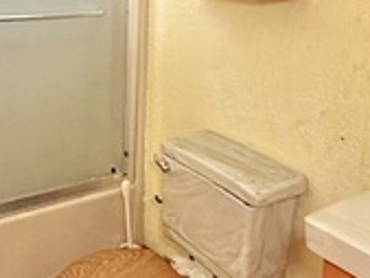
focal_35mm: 53
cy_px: 18
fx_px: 567
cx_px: 182
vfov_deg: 26.5
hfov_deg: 36.1
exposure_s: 1/60
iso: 1000
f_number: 2.2
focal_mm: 2.22
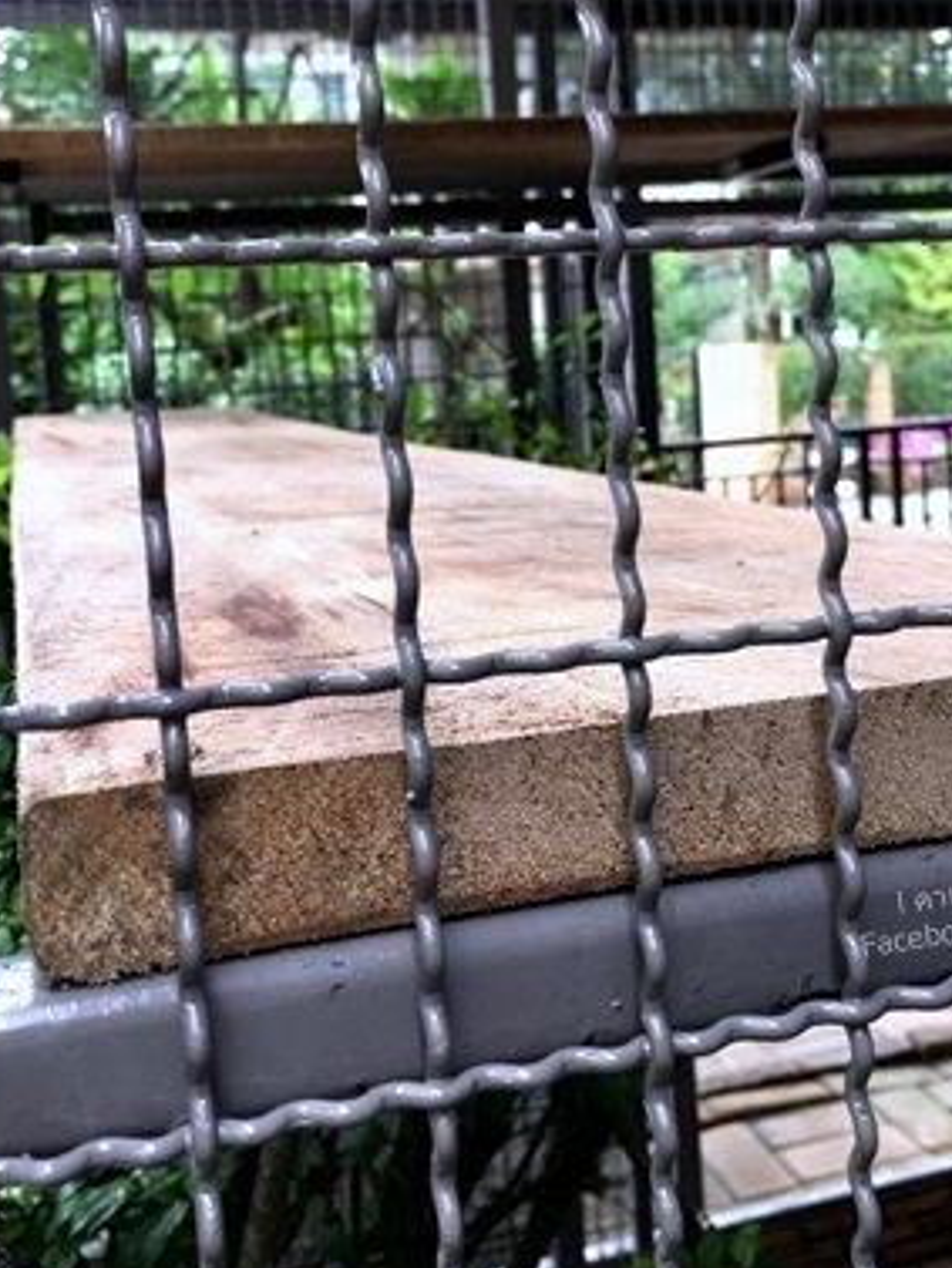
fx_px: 1503
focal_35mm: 41
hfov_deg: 35.1
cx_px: 518
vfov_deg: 45.2
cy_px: 436
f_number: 2.2
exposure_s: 1/50
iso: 32
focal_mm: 4.15
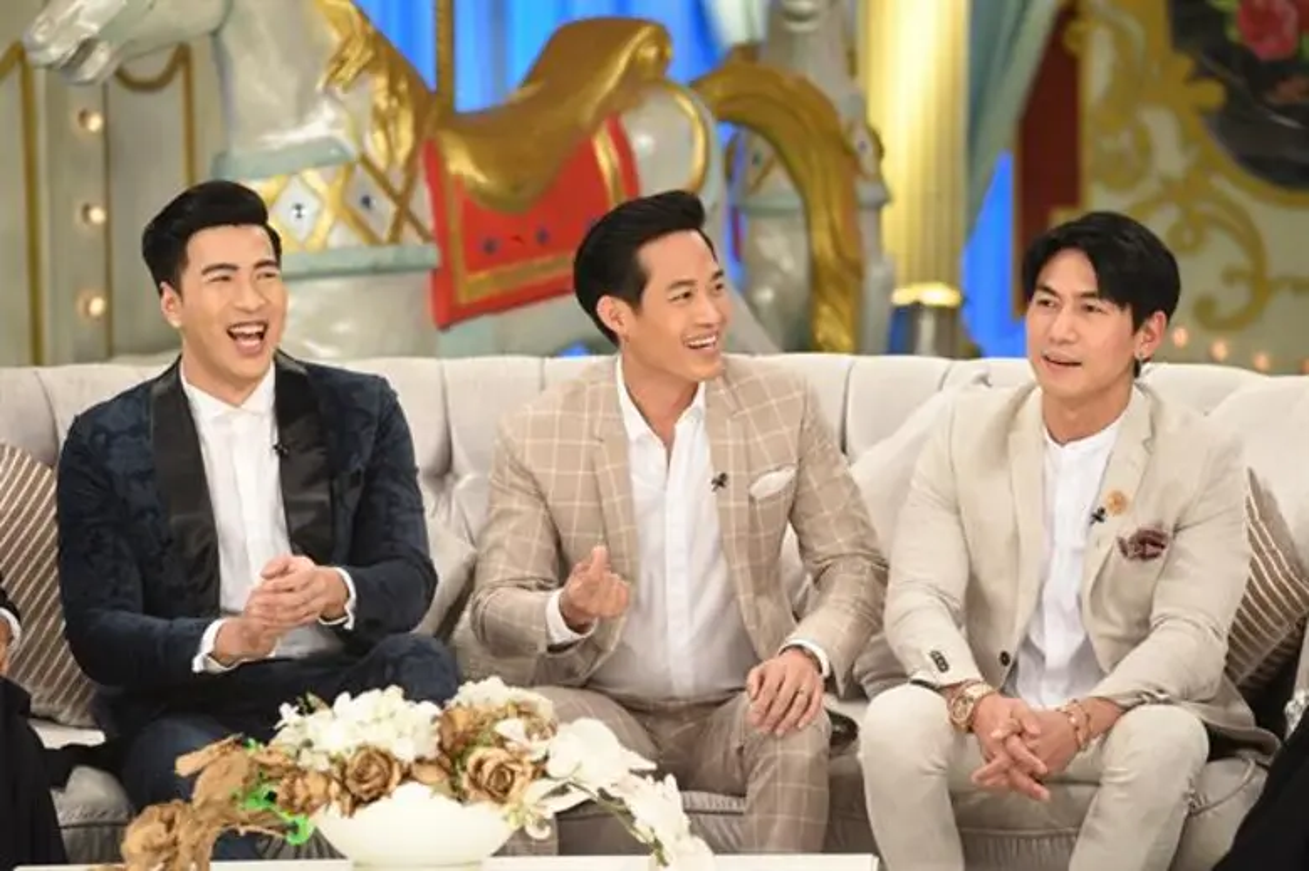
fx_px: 5269
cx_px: 654
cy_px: 436
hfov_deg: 14.2
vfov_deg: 9.5
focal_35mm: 145
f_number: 4
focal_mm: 145
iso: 1250
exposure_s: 1/320
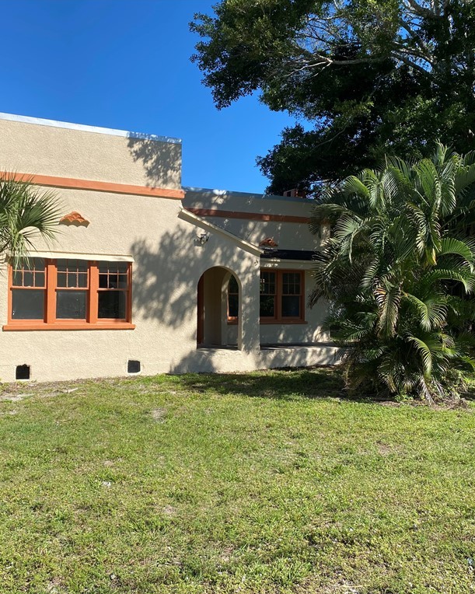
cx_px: 211
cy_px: 296
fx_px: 598
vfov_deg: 52.8
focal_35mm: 34
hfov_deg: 43.3
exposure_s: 1/2183
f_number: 1.8
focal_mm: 4.25
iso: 32
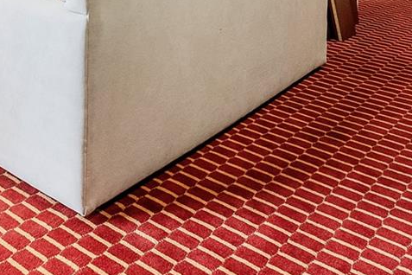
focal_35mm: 47
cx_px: 39
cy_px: -125
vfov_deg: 23.5
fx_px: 538
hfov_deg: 38.9
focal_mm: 14
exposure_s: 1/160
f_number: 4
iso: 1000
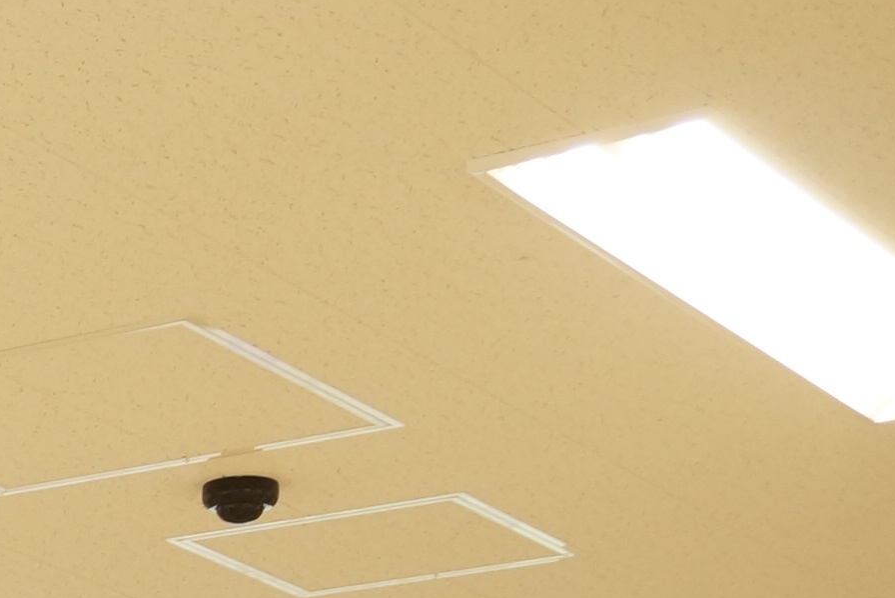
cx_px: -1186
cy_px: 1378
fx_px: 3531
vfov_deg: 8.9
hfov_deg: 11.9
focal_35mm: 142
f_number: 4
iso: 400
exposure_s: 1/60
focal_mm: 20
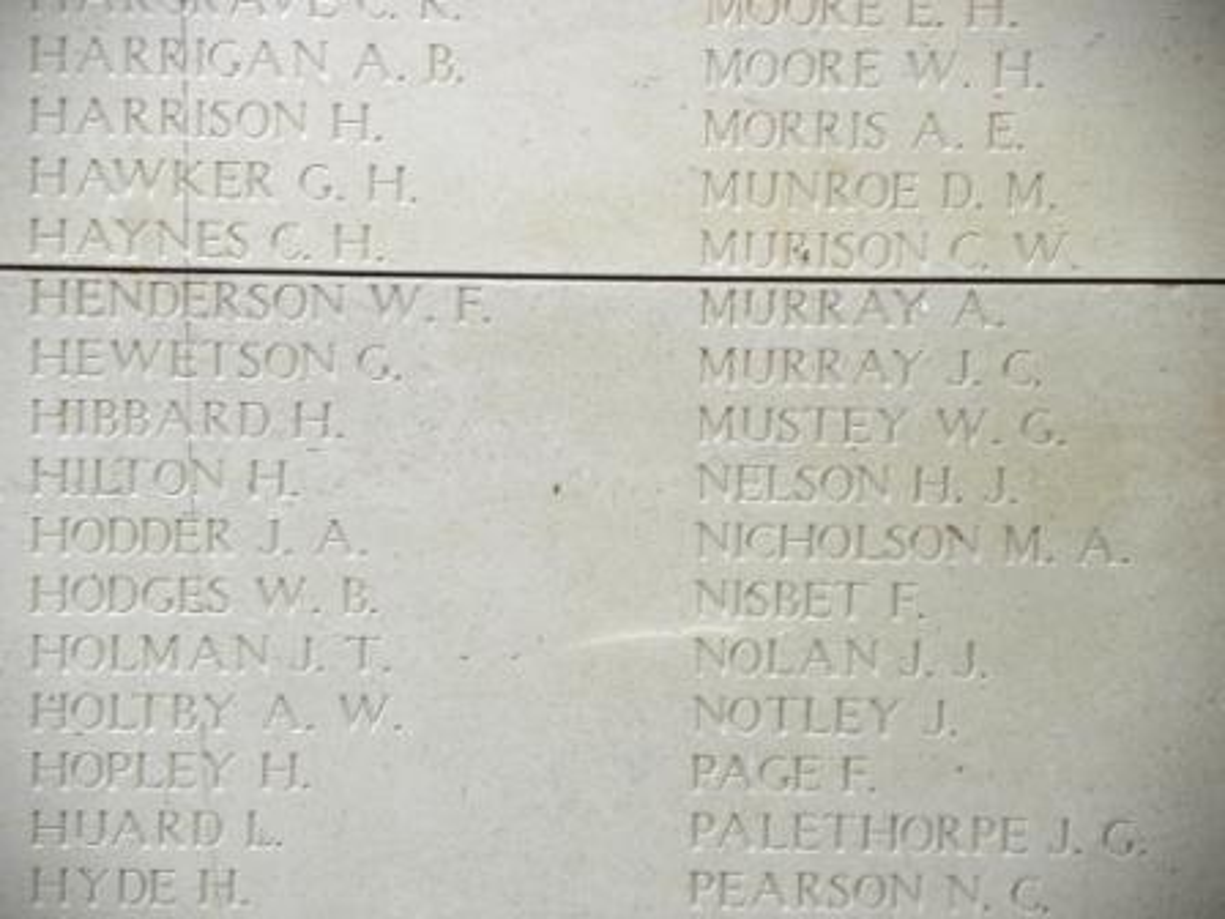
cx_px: 612
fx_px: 10298
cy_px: 460
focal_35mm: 291
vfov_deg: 5.1
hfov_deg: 6.8
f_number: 4.5
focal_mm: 51.8
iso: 156
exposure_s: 1/73
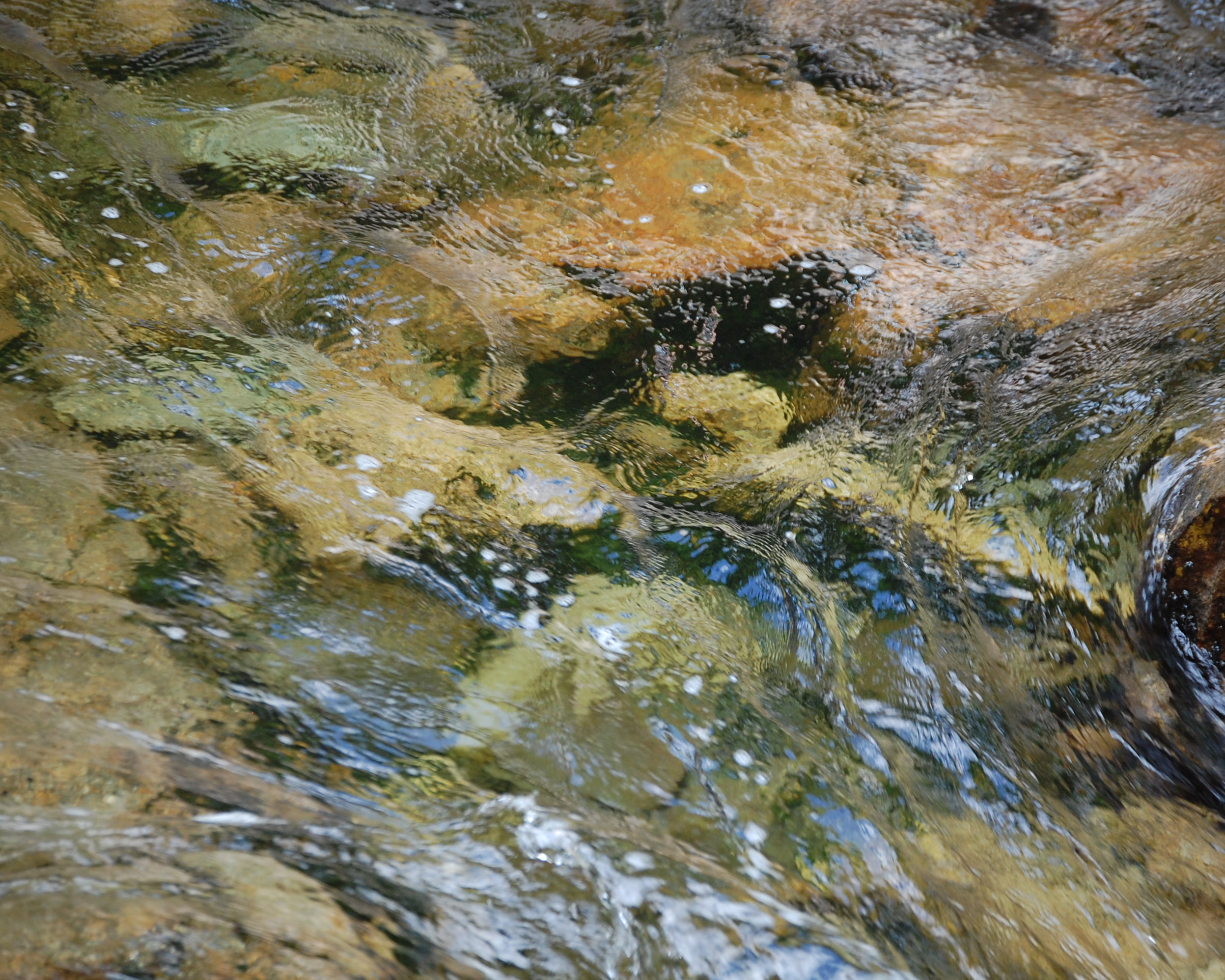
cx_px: 613
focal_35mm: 190
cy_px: 490
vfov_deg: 8.1
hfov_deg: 10.2
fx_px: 6888
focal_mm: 112
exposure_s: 1/160
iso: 400
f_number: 5
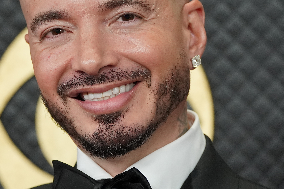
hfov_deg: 5.9
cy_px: 77
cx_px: 86
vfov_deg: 3.9
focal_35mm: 352
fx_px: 2777
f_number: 5.6
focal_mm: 183
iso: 5000
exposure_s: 1/500
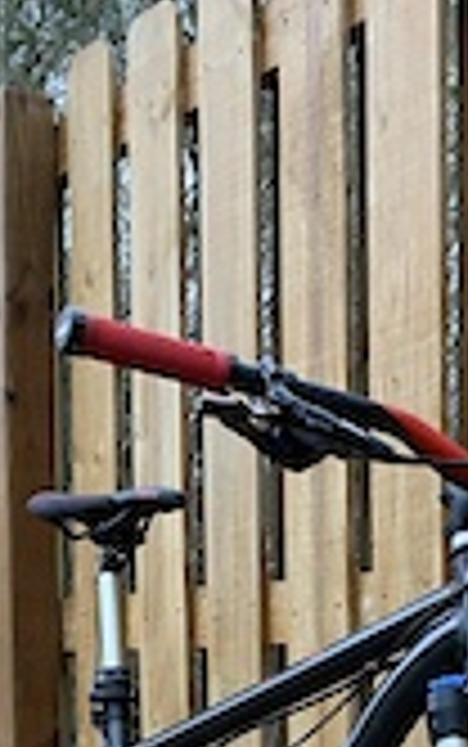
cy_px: 963
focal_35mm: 83
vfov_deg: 22.4
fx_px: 1691
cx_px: 412
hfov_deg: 15.6
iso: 125
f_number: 1.8
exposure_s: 1/60
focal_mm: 4.25
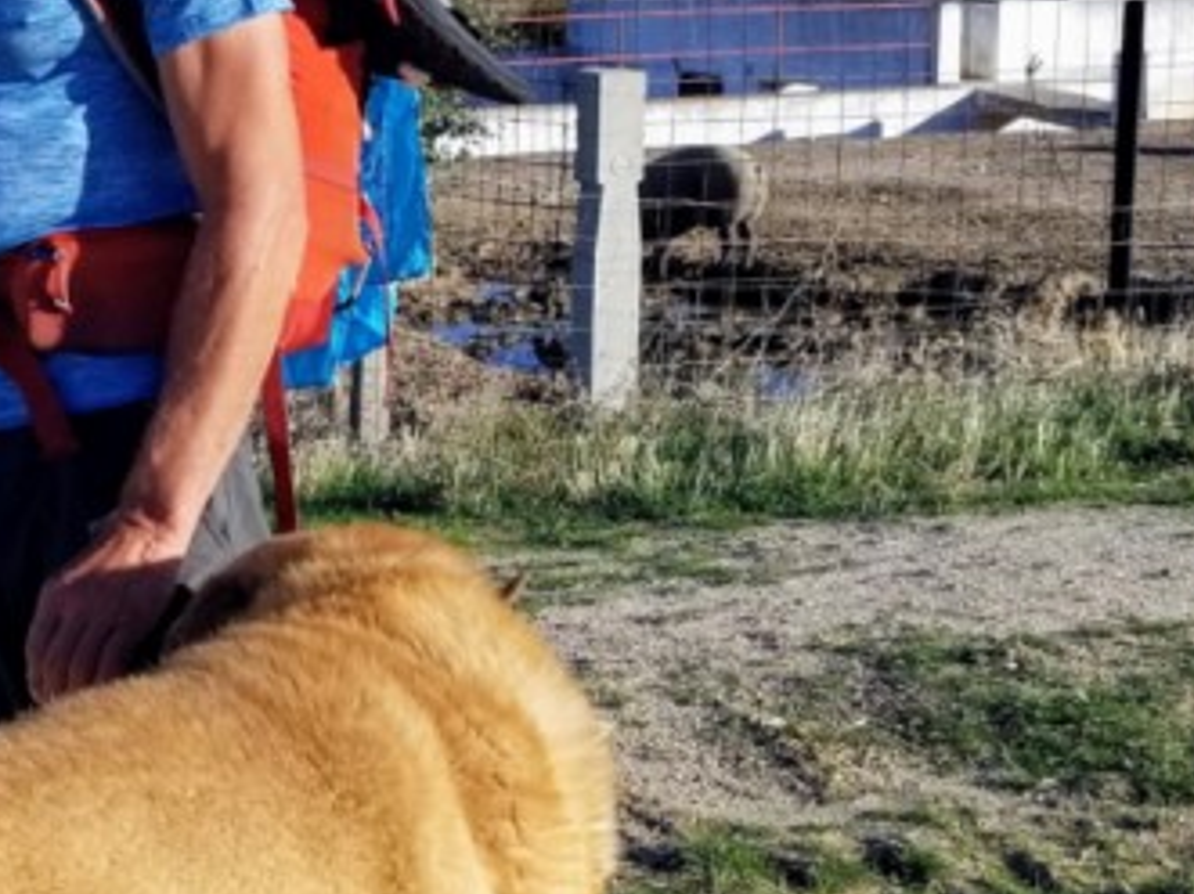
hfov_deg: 20.5
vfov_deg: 15.5
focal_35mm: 95
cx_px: 314
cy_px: 492
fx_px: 3276
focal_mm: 4.3
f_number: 1.7
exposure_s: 1/2360
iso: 50
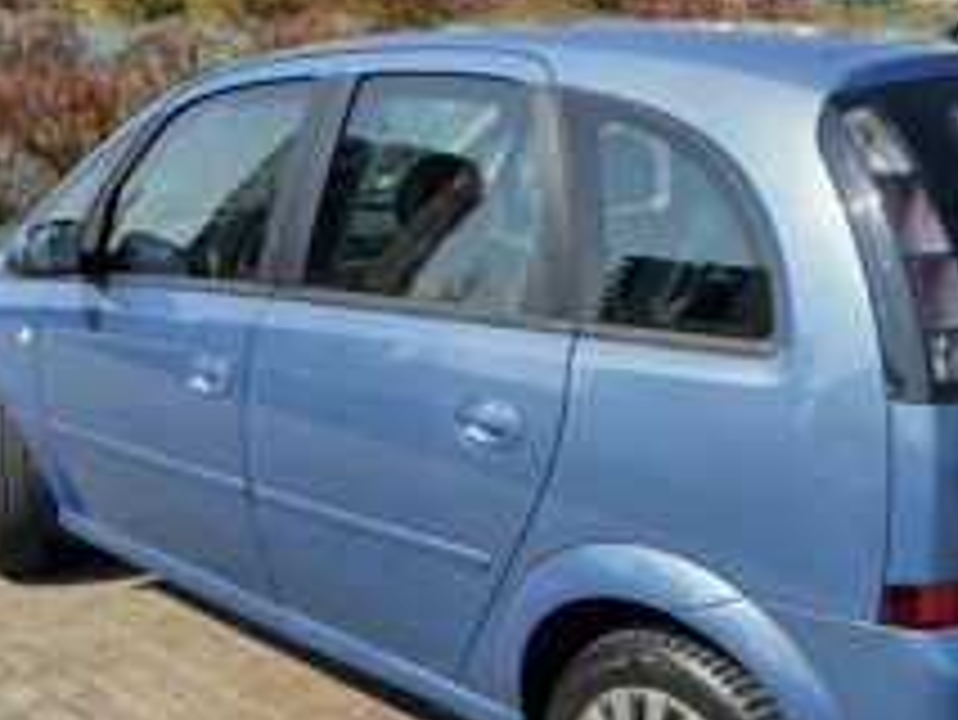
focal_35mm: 43
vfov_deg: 33.5
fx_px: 1191
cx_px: 634
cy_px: 428
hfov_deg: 43.3
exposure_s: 1/10000
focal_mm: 6.5
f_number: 1.4
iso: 64
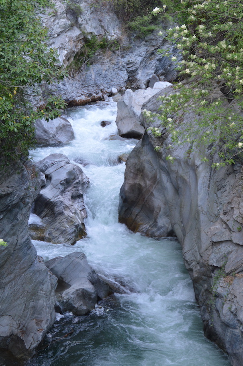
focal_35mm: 75
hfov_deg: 18.1
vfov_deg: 27.0
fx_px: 761
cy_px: 164
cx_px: 119
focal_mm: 42
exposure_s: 1/100
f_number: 5
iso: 400
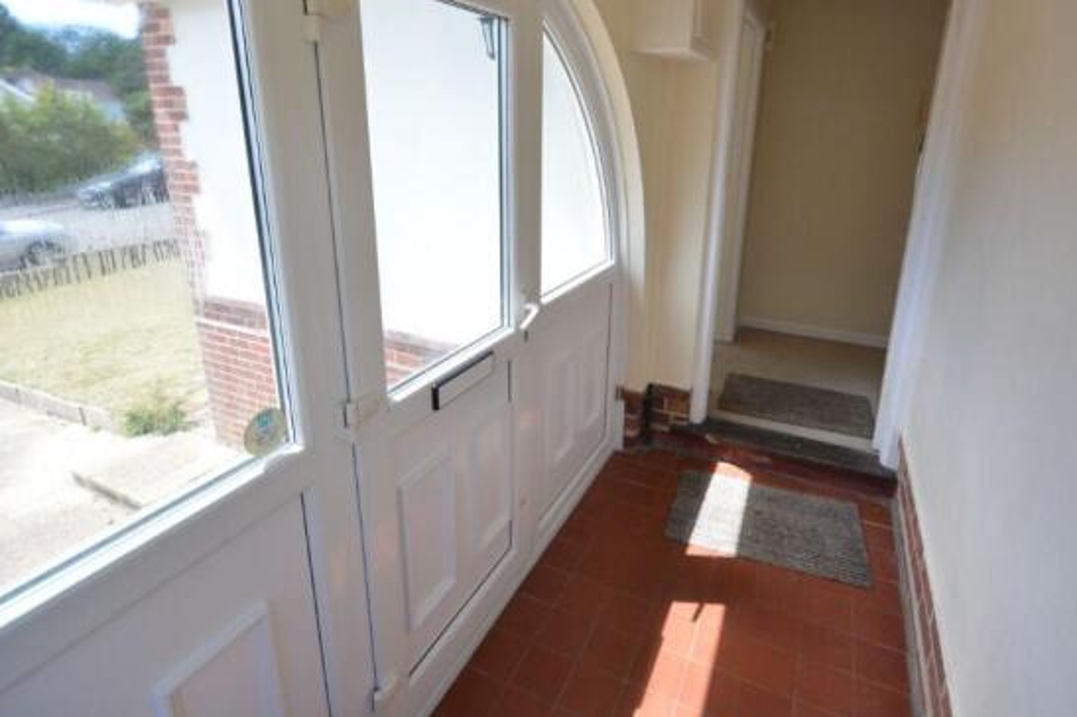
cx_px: 567
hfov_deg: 90.0
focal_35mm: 18
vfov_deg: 66.7
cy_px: 289
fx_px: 538
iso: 400
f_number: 8
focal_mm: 10
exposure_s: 1/200
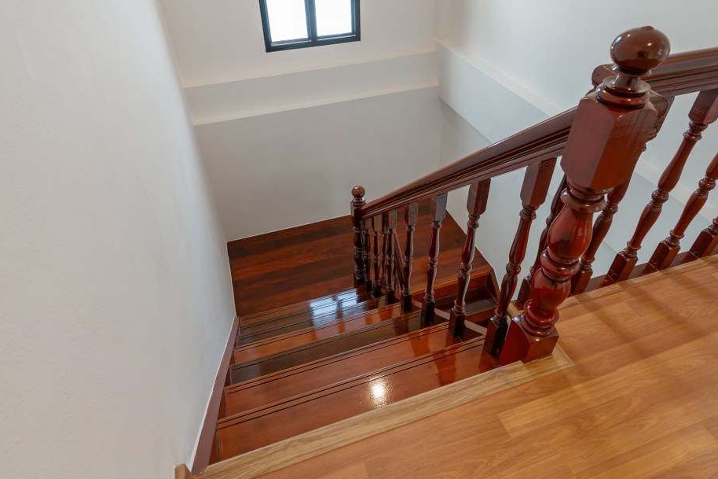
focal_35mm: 22
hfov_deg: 79.4
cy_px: 211
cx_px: 361
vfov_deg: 57.7
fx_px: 433
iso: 100
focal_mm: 15.5
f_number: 5.6
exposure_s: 1/100
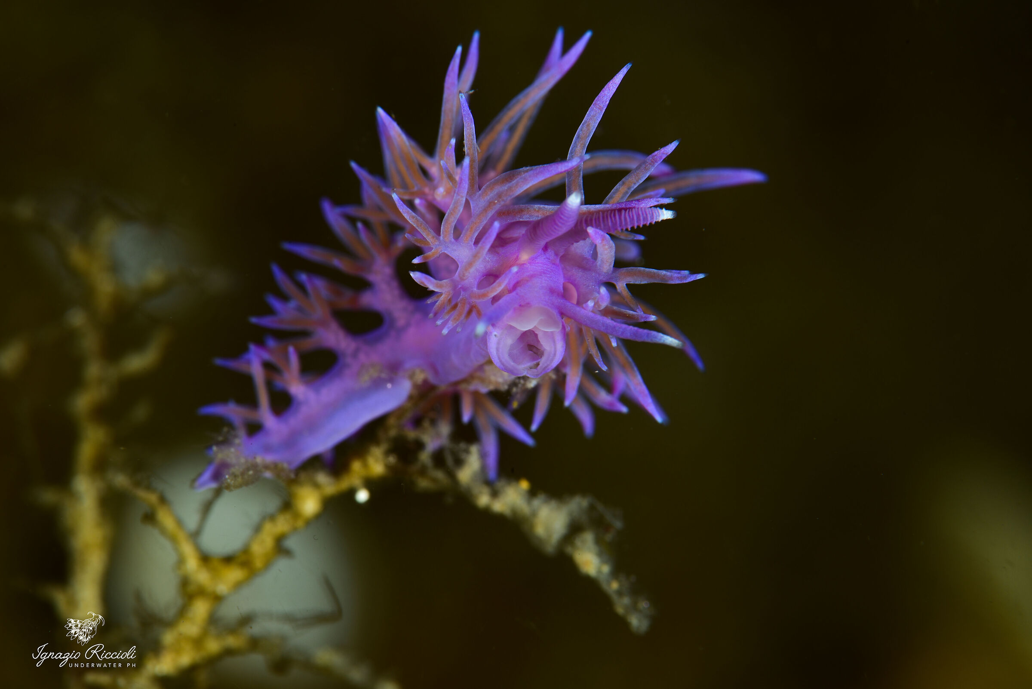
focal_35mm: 105
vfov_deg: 13.1
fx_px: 3011
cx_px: 516
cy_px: 344
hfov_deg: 19.4
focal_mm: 105
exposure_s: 1/125
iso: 100
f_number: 25
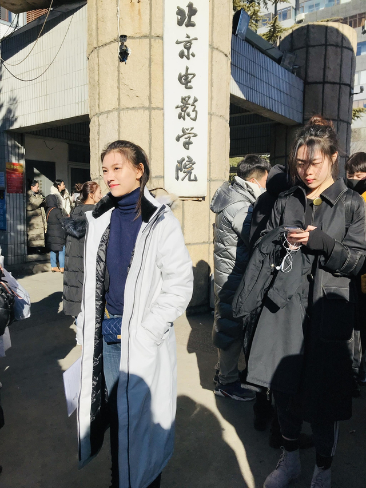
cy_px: 244
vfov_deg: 63.4
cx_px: 183
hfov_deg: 49.8
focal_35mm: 28
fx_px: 395
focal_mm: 3.99
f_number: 1.8
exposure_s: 1/3690
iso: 20
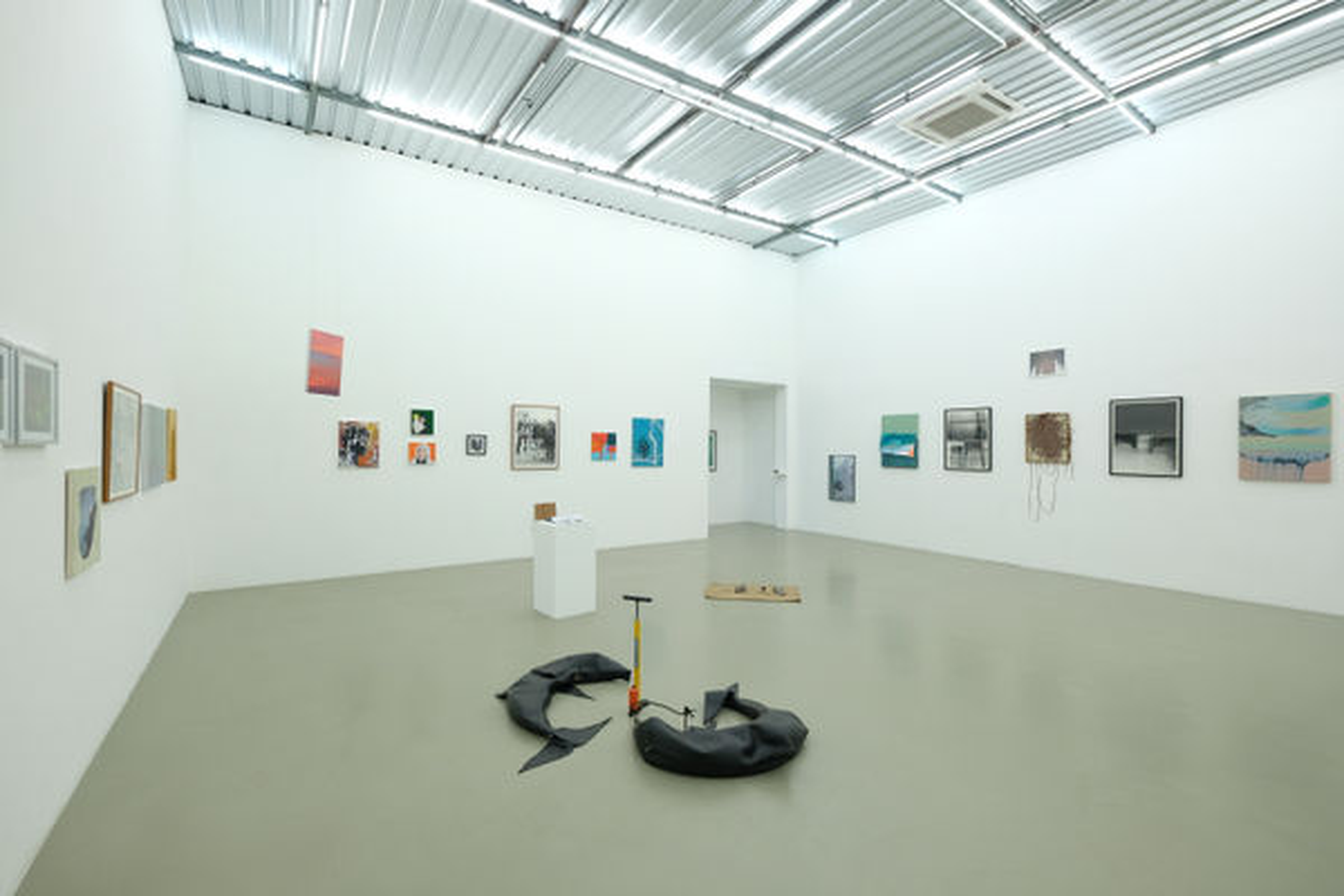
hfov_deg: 100.4
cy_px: 448
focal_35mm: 15
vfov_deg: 77.3
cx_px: 672
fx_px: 560
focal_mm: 10
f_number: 5
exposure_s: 1/30
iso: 400
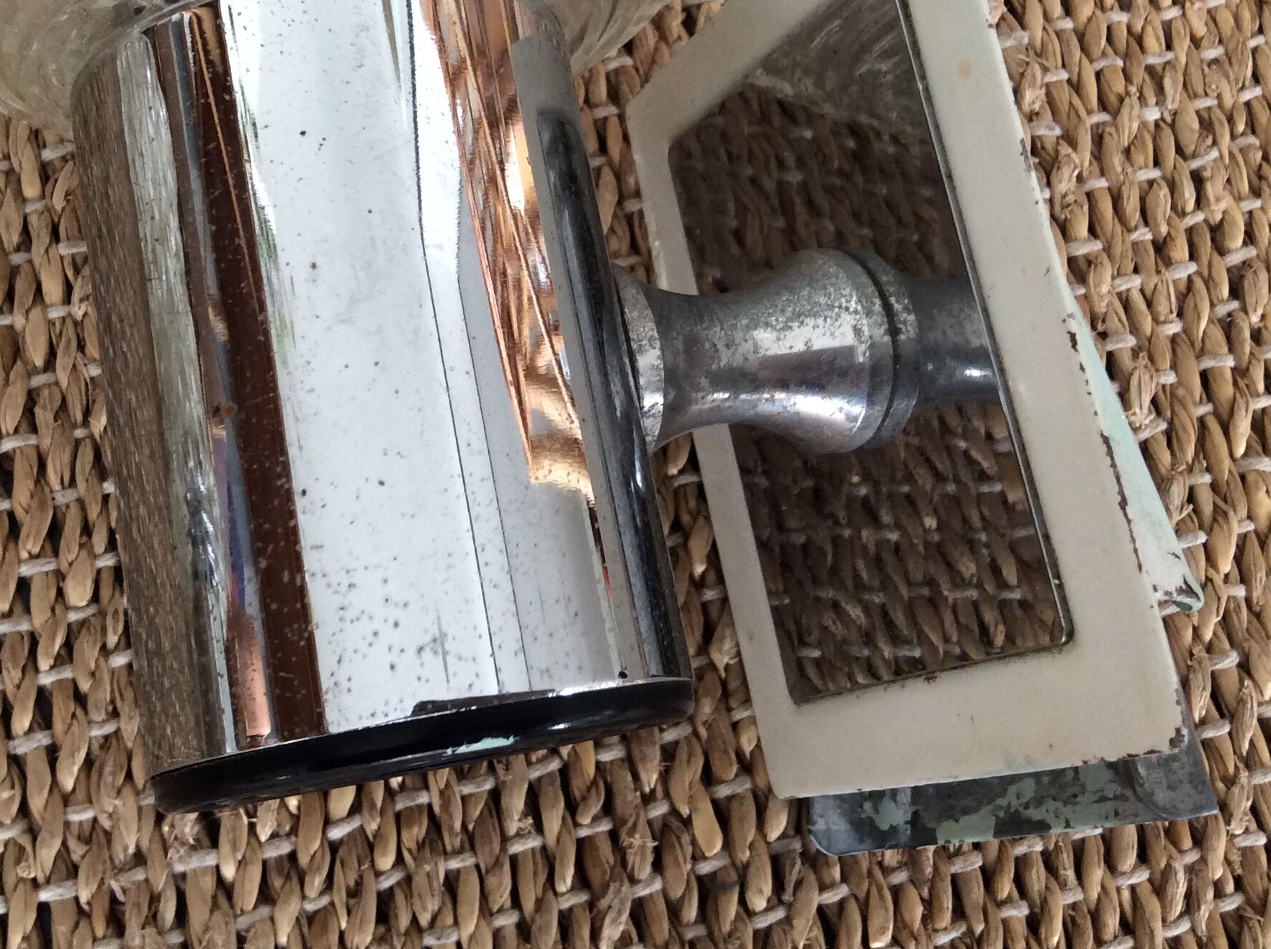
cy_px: 311
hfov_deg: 40.2
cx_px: 470
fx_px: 1723
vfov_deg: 30.6
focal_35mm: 47
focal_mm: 3.3
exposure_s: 1/25
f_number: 2.4
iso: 80
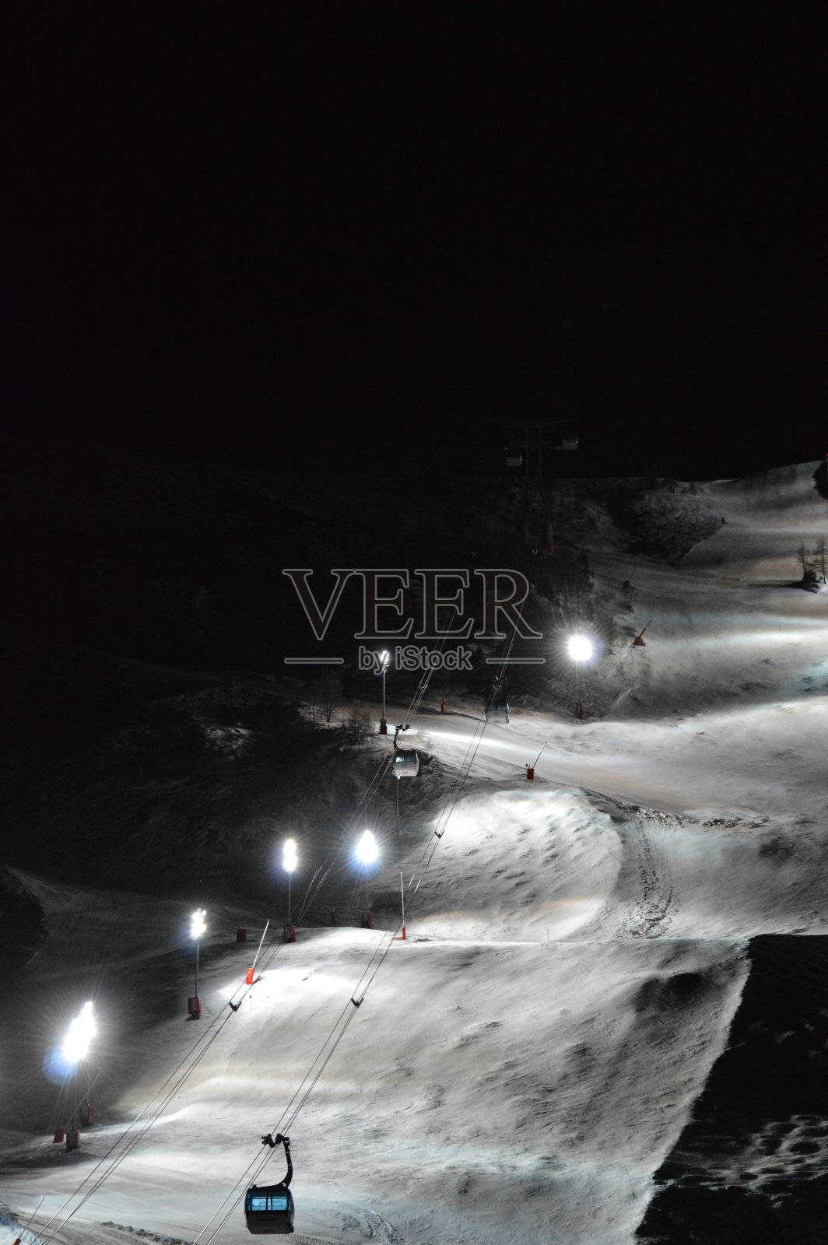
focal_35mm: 128
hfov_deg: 10.7
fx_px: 4406
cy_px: 622
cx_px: 414
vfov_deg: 16.1
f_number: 4.5
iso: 3200
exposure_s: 1/250
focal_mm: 85
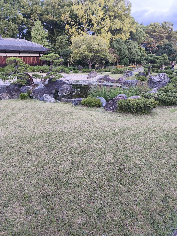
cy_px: 118
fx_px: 157
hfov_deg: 58.9
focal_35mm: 23
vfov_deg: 73.9
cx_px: 88
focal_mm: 6.18
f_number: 1.65
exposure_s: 1/99.9
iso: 320
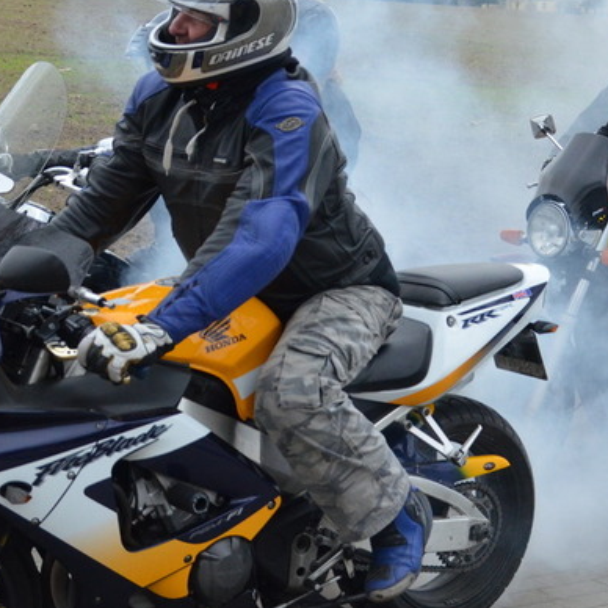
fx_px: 1826
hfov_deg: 18.8
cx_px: 456
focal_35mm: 92
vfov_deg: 18.9
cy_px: 295
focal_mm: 35
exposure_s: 1/2000
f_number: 5.6
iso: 1600
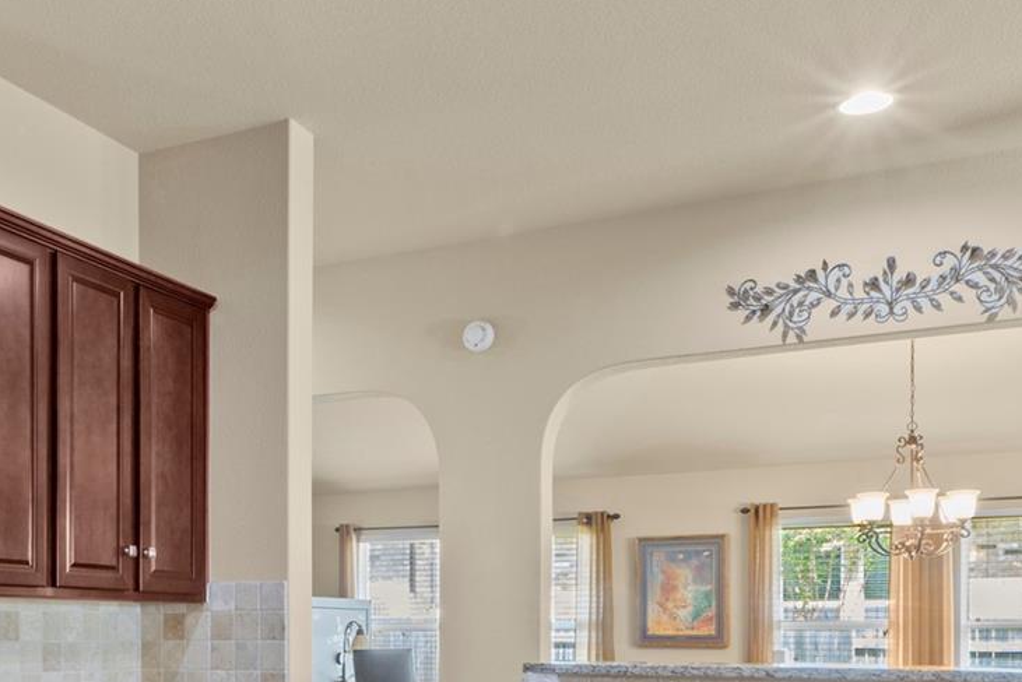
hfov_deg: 45.0
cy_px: 665
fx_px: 1193
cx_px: 267
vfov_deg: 30.0
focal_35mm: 42
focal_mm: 10
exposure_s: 6
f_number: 11
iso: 250
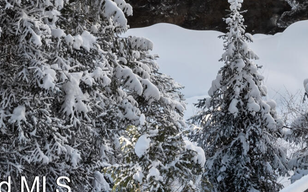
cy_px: -232
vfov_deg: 7.7
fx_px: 1343
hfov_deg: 13.0
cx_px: 286
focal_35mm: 160
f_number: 7.1
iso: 100
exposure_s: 1/60
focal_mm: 35
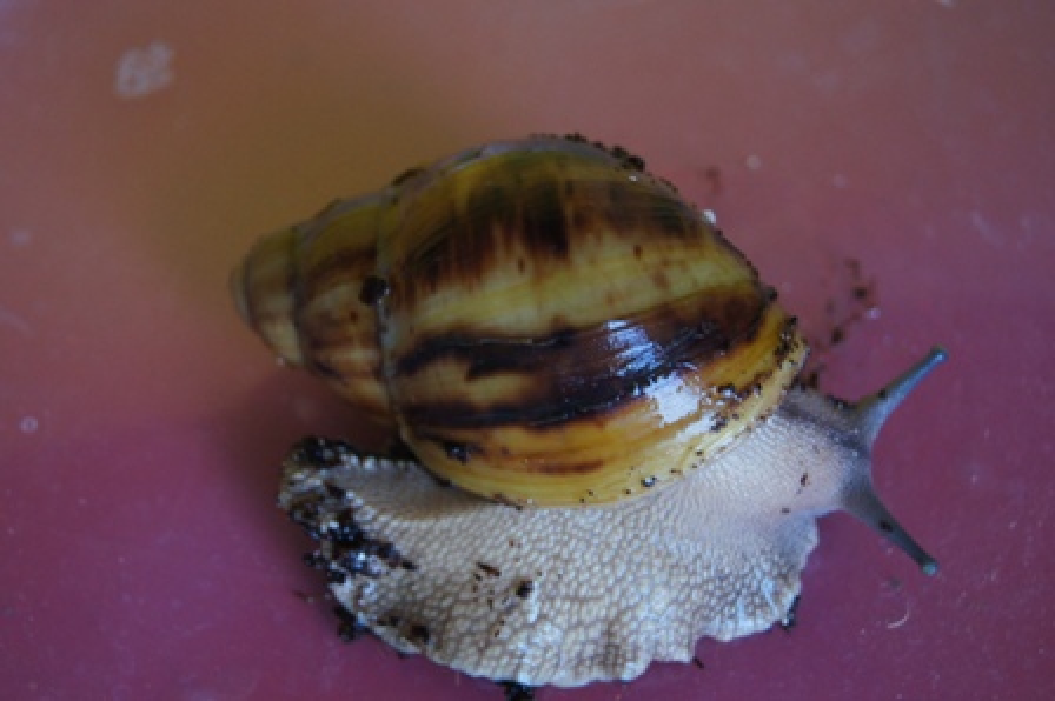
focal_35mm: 82
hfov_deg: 24.6
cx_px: 528
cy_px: 350
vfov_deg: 16.5
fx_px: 2416
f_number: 5.6
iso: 1600
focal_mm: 55
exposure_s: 1/100
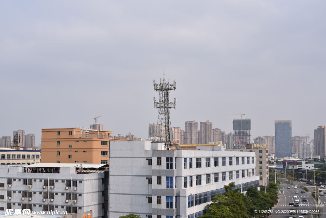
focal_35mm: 50
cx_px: 163
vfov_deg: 27.0
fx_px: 453
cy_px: 109
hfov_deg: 39.6
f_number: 11
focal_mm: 50
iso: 200
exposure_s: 1/500
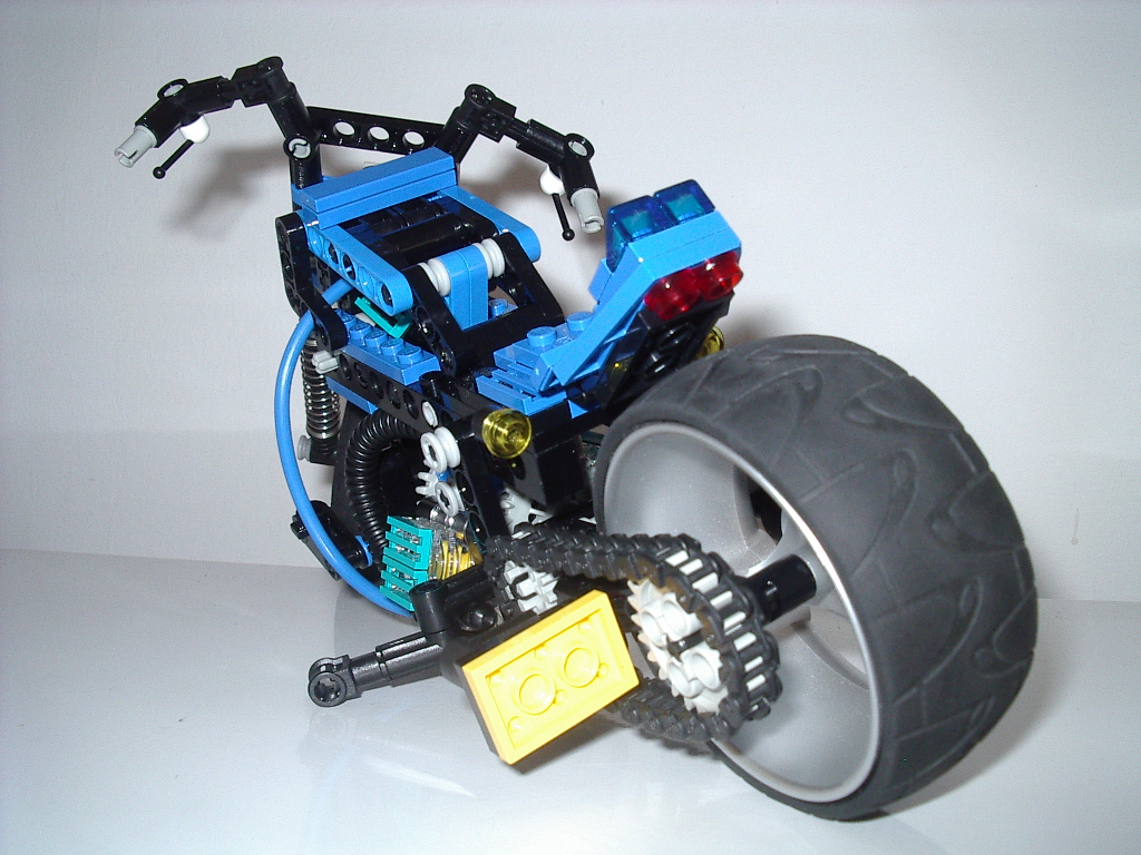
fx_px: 1253
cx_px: 570
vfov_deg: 37.7
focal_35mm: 38
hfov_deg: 49.0
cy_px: 428
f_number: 4.8
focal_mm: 5.8
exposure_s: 1/60
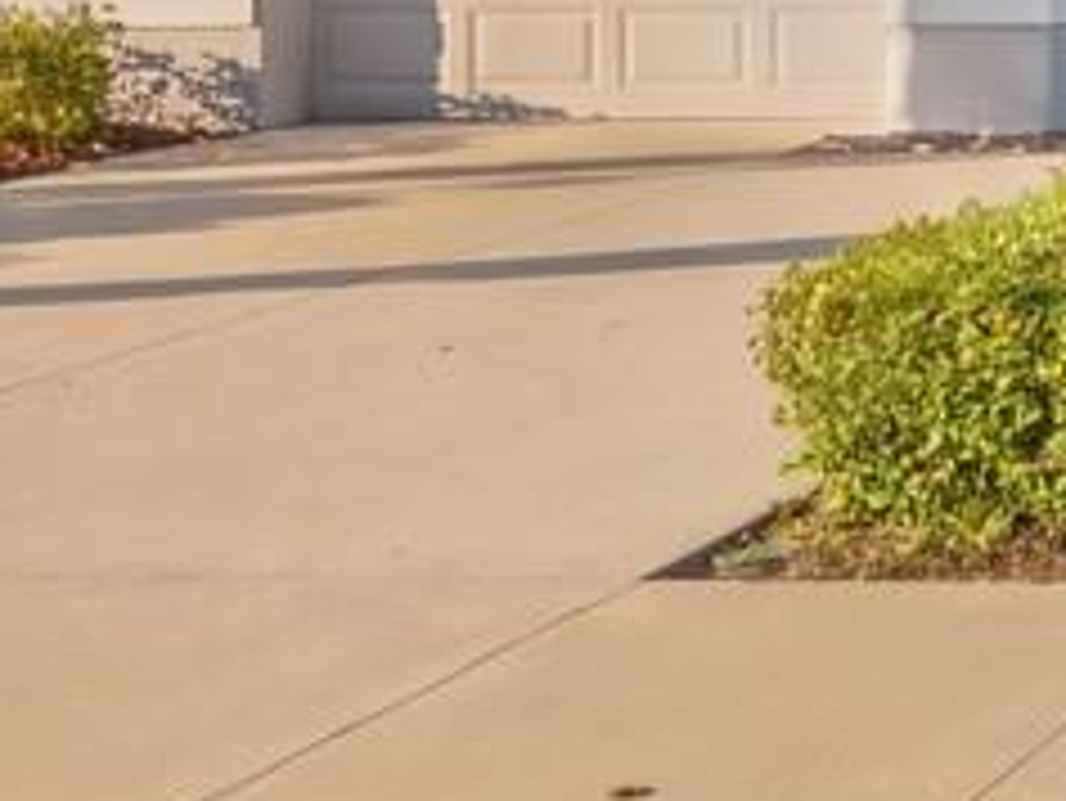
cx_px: 2505
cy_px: -61
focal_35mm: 104
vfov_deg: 14.0
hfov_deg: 13.8
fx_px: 3204
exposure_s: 1/250
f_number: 8
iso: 200
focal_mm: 16
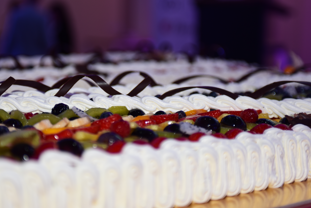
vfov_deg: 20.0
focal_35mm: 68
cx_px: 126
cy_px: 86
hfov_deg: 29.6
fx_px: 588
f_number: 2.8
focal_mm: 56
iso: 500
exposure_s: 1/80
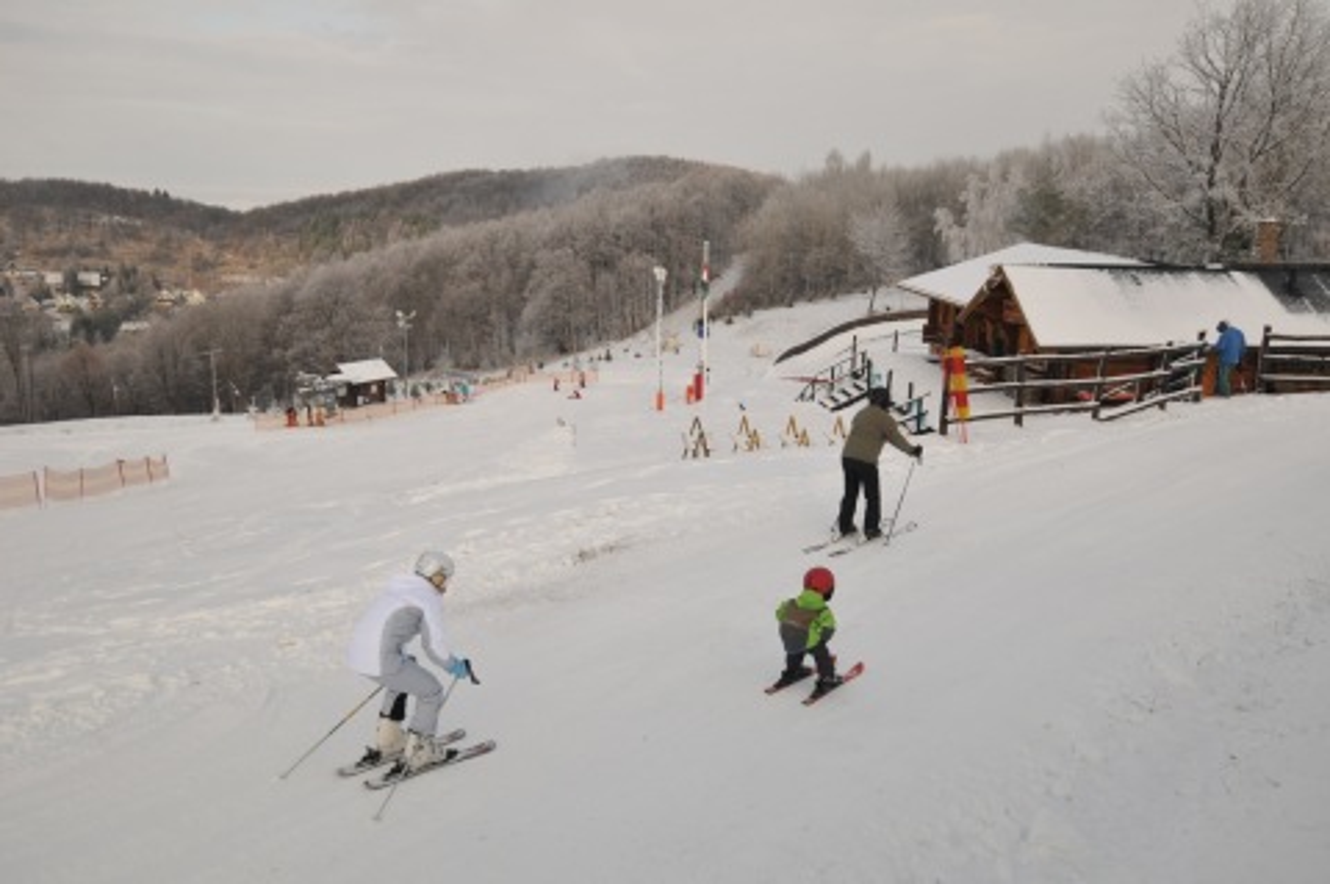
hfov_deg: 62.0
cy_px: 442
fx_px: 1107
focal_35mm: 30
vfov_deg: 43.5
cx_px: 665
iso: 200
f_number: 8
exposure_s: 1/400
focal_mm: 20
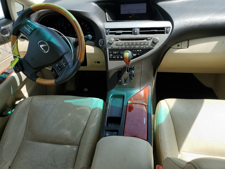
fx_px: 169
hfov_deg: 67.3
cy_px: 84
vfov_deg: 53.1
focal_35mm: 26
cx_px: 112
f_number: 1.5
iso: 50
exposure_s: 1/1111
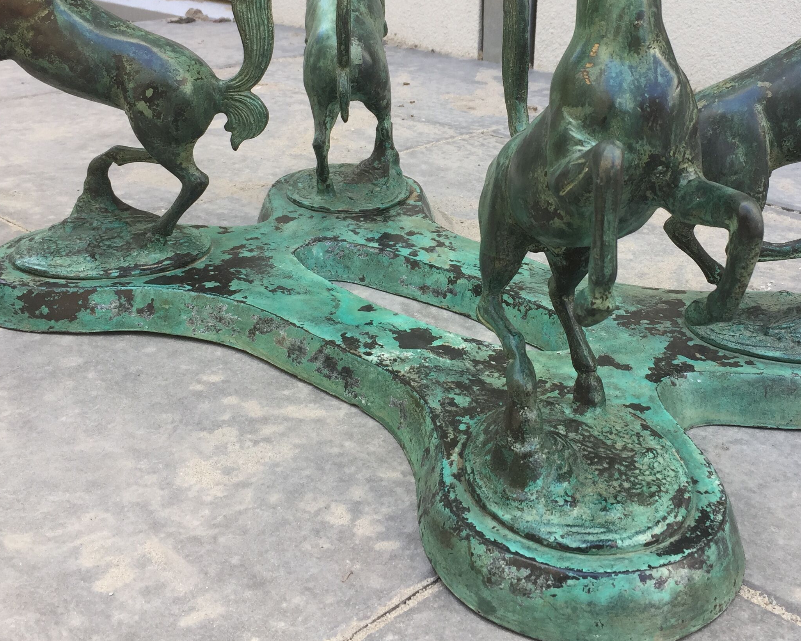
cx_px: 456
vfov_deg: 32.9
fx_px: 1067
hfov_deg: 41.1
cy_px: 181
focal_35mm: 45
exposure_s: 1/100
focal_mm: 4.15
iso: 32
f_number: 2.2
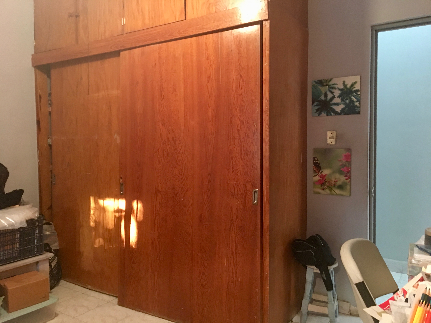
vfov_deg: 48.2
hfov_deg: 61.7
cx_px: 216
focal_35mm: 29
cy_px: 162
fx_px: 361
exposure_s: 1/4
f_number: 2.2
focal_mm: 4.15
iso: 64
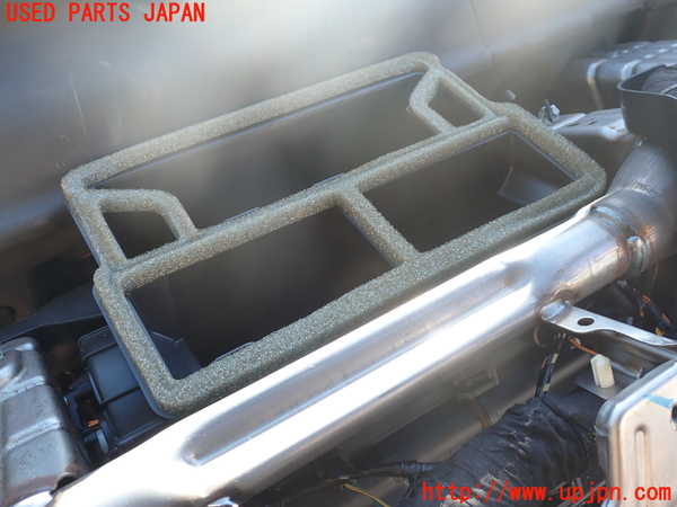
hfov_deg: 60.0
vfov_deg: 46.8
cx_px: 338
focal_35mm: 30
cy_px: 254
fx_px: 587
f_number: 3.2
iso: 100
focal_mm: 5.4
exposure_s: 1/60
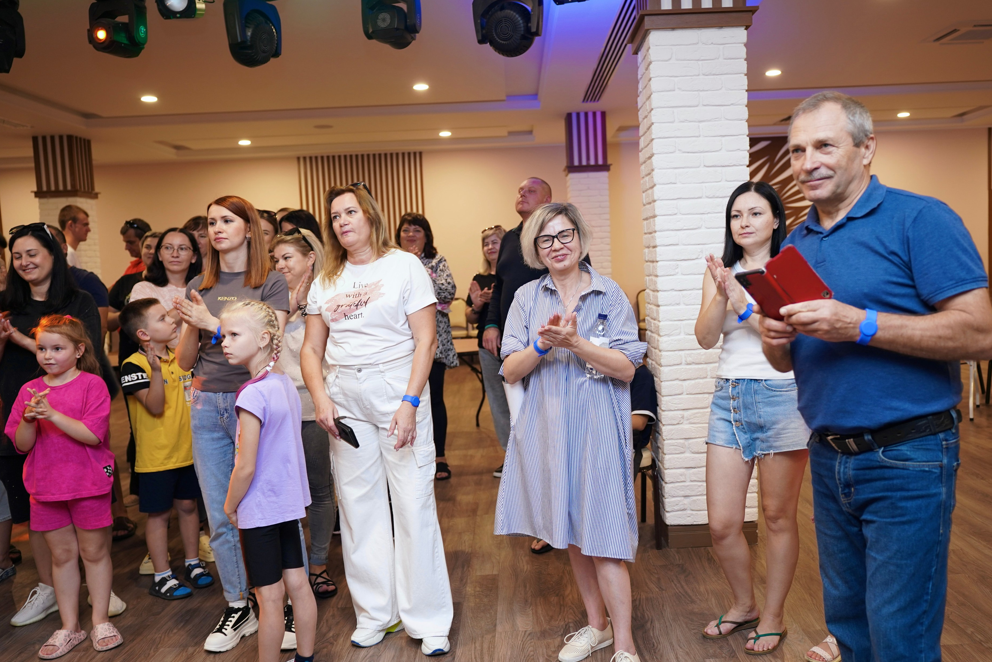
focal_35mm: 31
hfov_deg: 60.2
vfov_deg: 42.3
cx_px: 535
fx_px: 854
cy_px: 343
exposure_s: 1/60
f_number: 2.8
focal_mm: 28
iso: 400
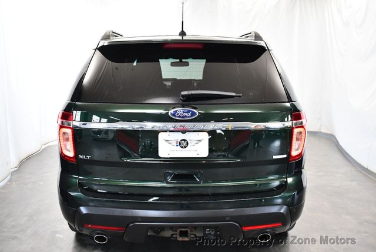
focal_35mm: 36
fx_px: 376
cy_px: 126
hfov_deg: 53.1
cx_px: 188
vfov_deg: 36.9
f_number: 3.5
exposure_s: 1/125
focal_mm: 18
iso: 1800
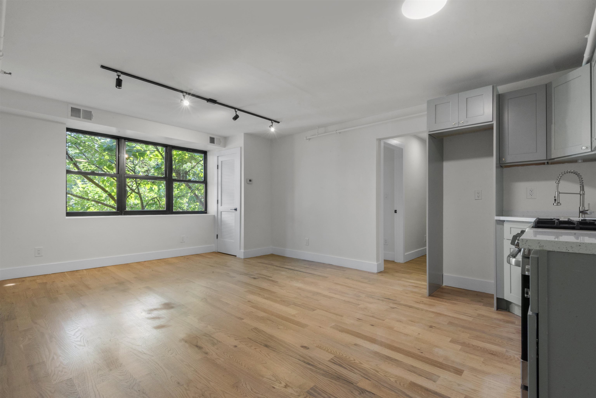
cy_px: 199
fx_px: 265
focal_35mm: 16
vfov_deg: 73.8
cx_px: 298
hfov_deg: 96.7
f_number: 22
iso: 640
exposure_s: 1/3
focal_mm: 16
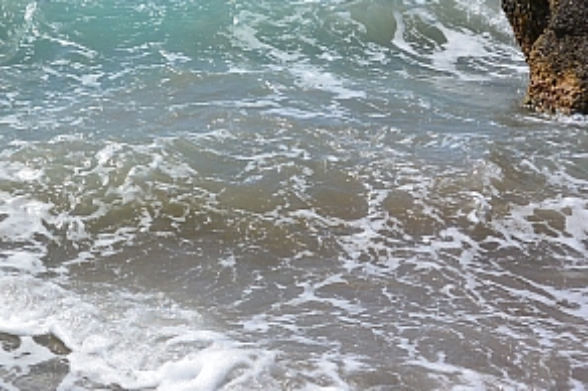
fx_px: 1207
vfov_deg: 18.1
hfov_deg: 26.2
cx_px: 32
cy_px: 49
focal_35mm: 74
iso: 160
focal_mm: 10
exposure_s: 1/1600
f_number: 5.6
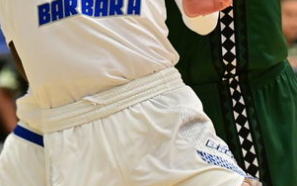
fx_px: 3820
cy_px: -37
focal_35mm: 472
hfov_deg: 4.5
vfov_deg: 2.8
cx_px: 68
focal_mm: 116
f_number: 2.8
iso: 4000
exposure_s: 1/1000
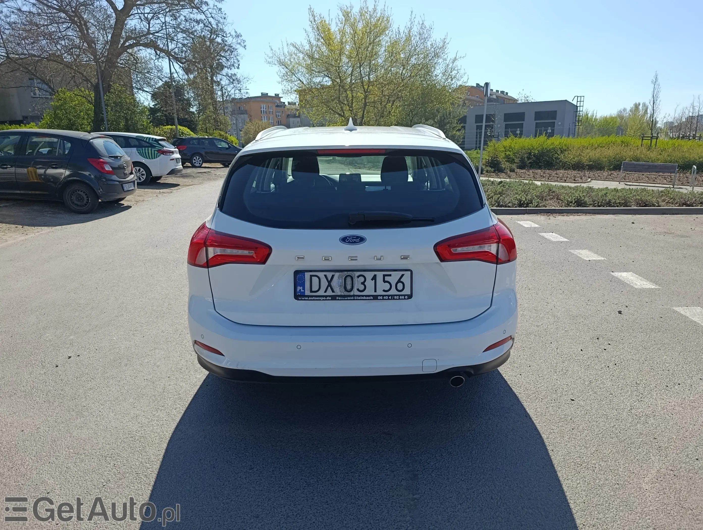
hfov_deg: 73.8
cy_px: 265
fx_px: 468
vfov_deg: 59.0
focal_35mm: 23
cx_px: 352
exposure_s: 1/549
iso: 50
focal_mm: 6.11
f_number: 1.65
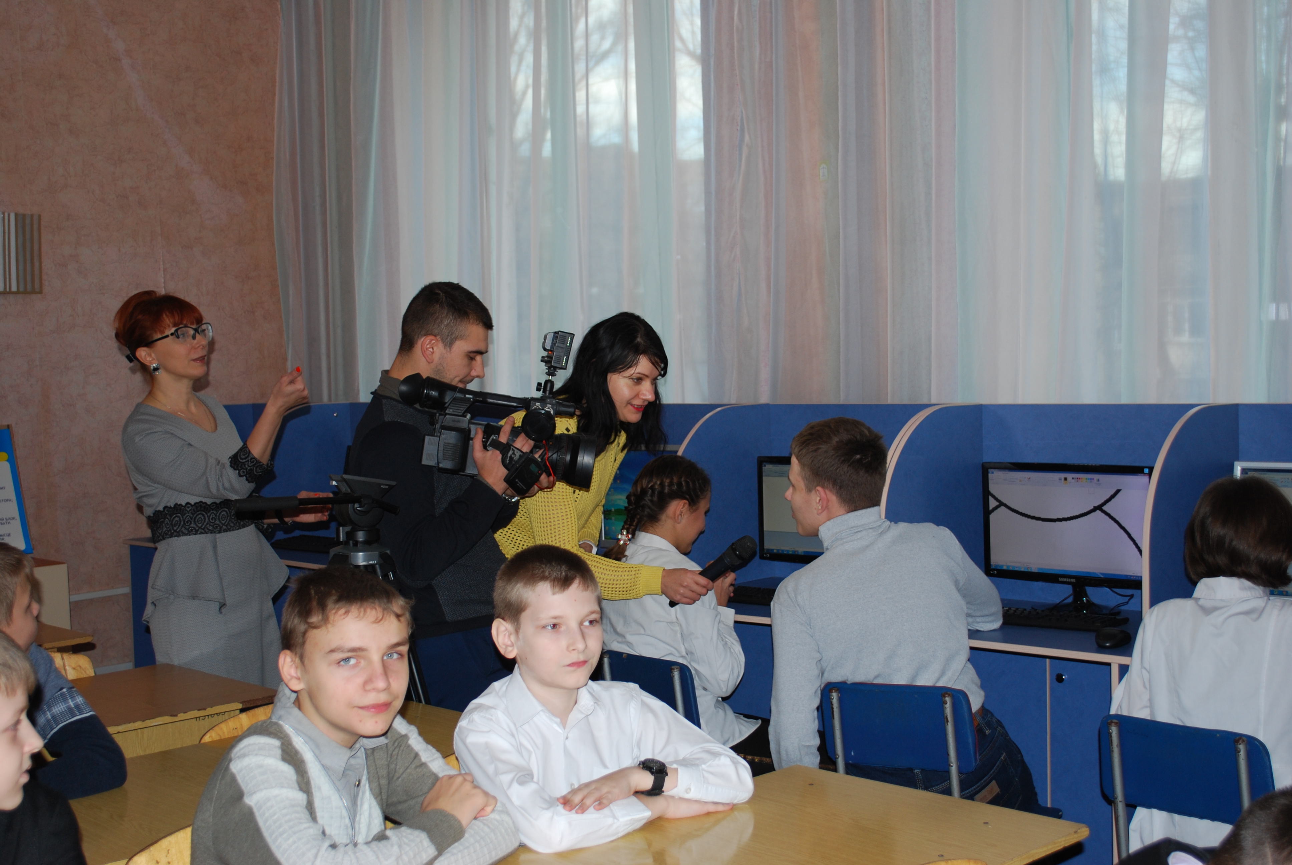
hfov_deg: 43.6
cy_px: 432
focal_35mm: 45
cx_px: 646
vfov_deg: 29.9
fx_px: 1617
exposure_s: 1/60
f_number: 4.8
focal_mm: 30
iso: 200
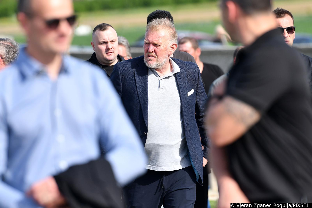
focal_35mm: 200
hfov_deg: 10.3
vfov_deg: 6.9
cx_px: 156
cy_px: 104
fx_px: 1733
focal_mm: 200
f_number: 5
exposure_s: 1/1000
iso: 110
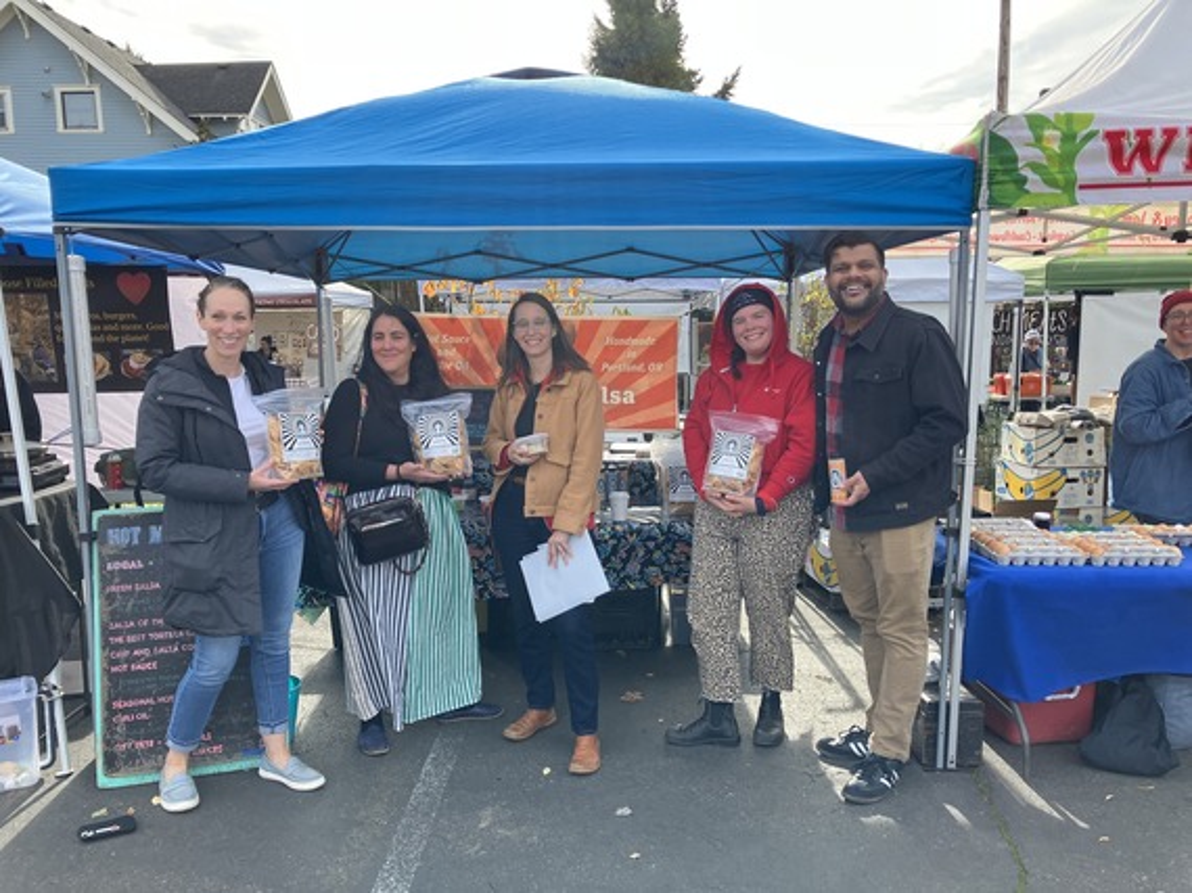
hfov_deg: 63.5
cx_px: 596
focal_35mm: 28
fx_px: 964
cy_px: 446
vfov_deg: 49.7
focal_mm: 3.99
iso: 32
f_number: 1.8
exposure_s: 1/486
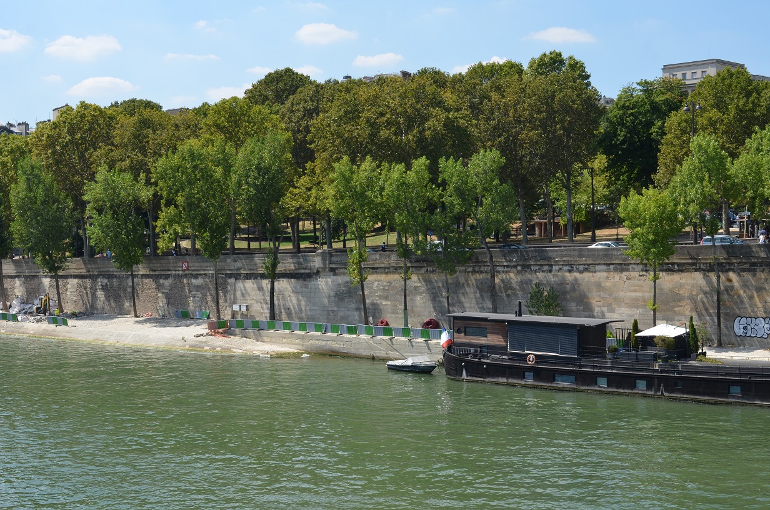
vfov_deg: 25.6
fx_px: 1121
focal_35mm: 52
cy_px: 255
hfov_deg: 37.9
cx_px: 385
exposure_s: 1/250
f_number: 8
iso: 140
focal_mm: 35
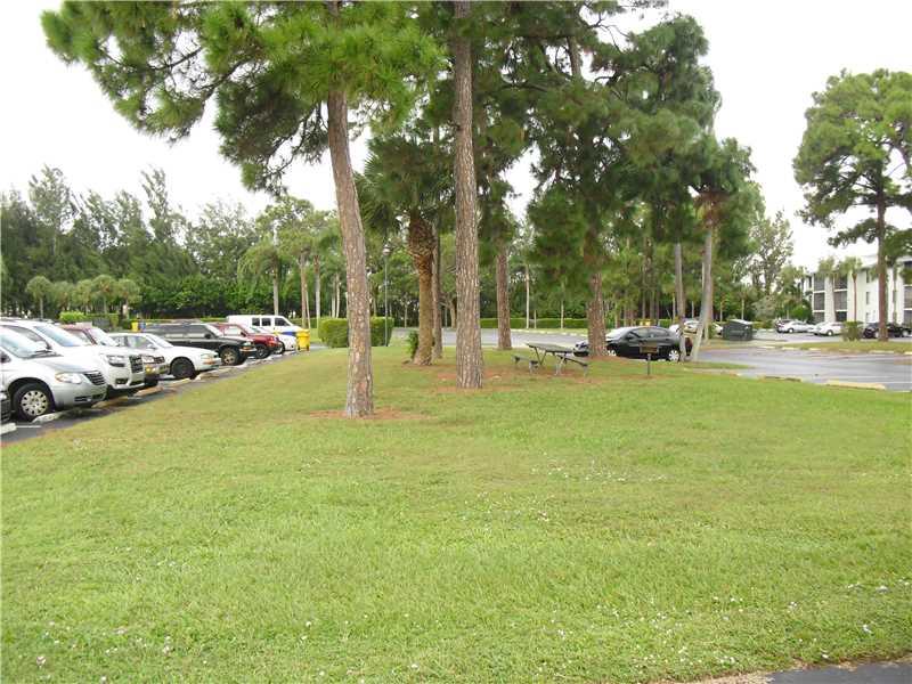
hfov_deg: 51.4
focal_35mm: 36
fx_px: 948
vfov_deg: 39.7
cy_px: 342
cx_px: 456
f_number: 3.1
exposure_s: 1/400
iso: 200
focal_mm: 6.3
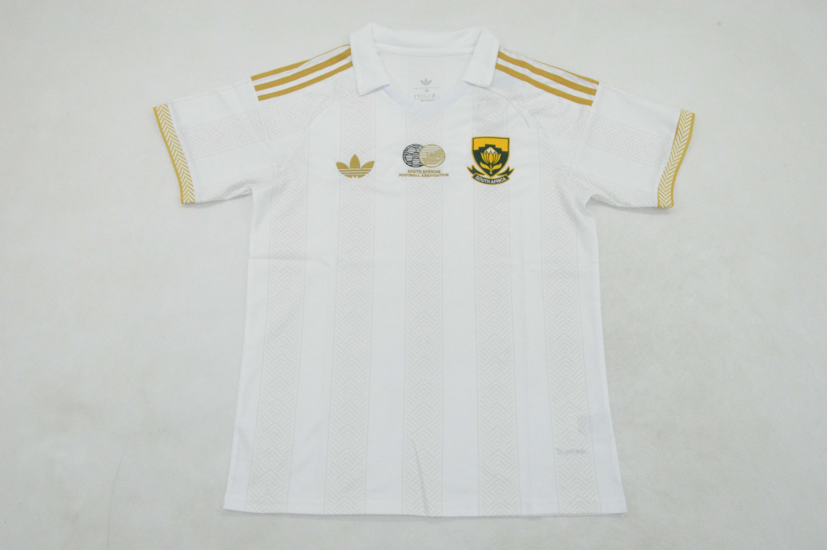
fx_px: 757
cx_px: 414
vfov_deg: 39.9
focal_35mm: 33
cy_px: 275
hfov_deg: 57.3
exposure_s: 1/200
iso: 6400
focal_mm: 22
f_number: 25
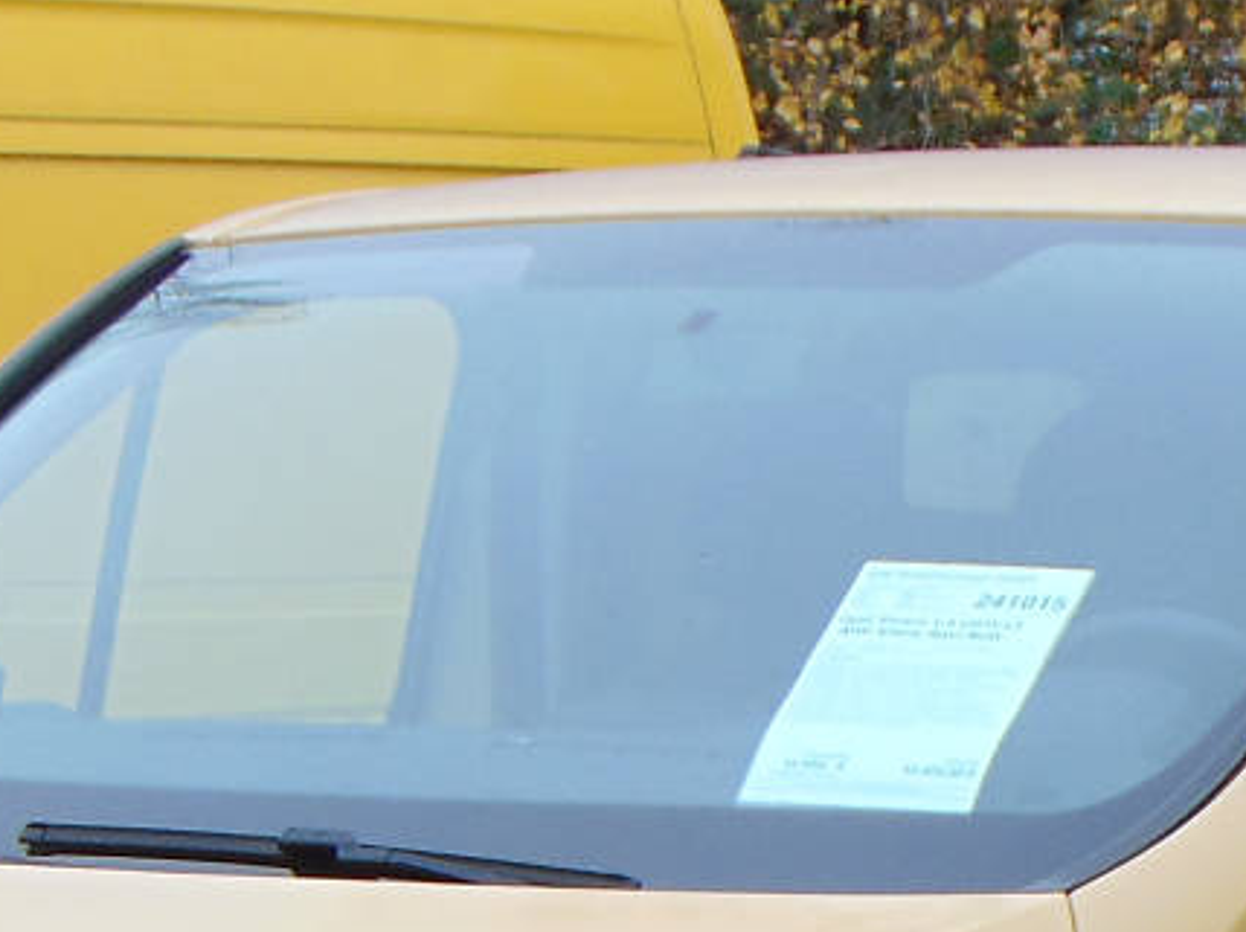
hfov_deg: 8.8
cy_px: 1385
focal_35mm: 224
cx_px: 1165
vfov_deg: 6.5
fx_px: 8056
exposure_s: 1/160
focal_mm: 10.8
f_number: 3.6
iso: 80
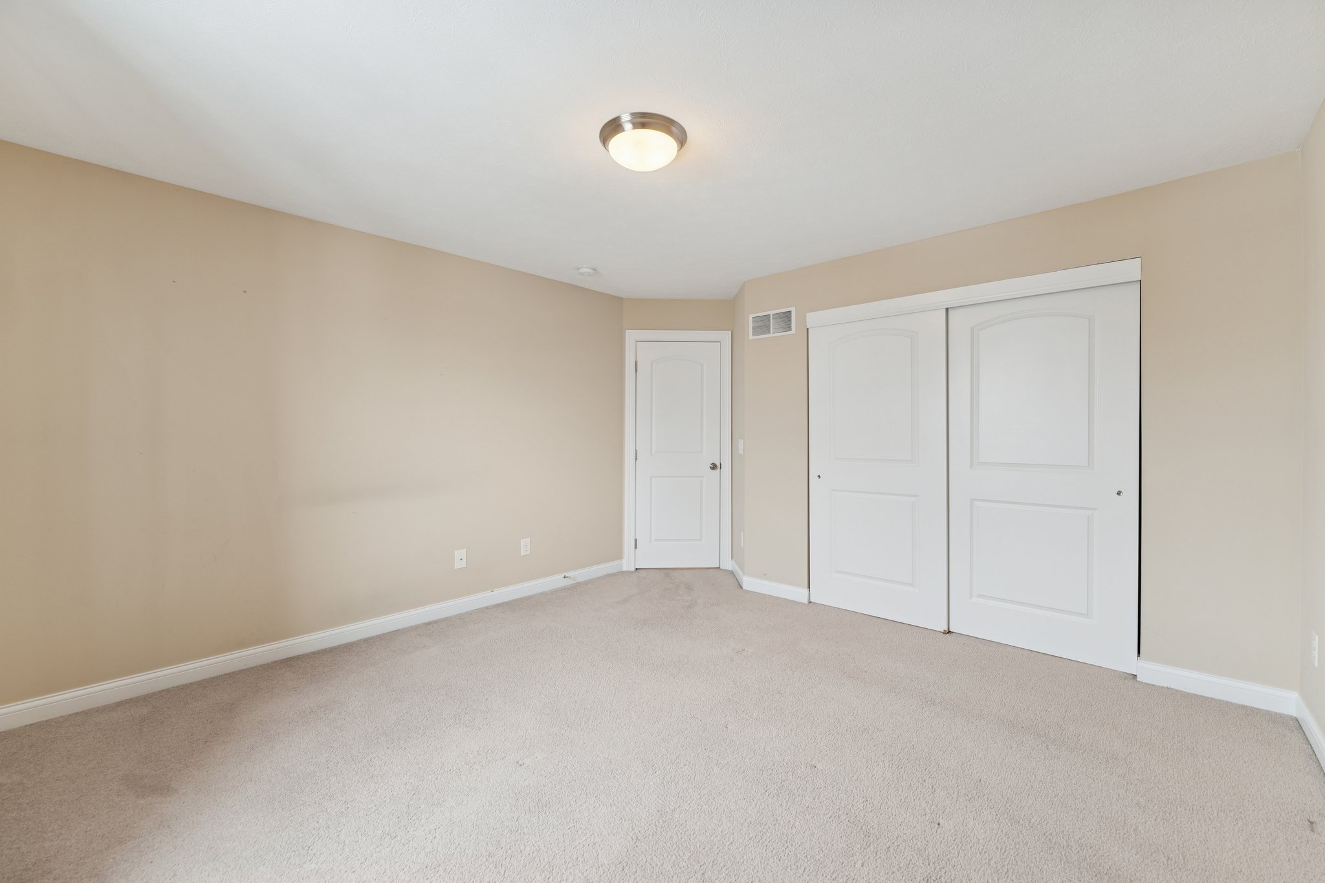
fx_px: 515
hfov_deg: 104.3
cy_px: 442
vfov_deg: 81.2
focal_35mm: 14
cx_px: 662
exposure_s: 1/50
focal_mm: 14
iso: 250
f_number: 4
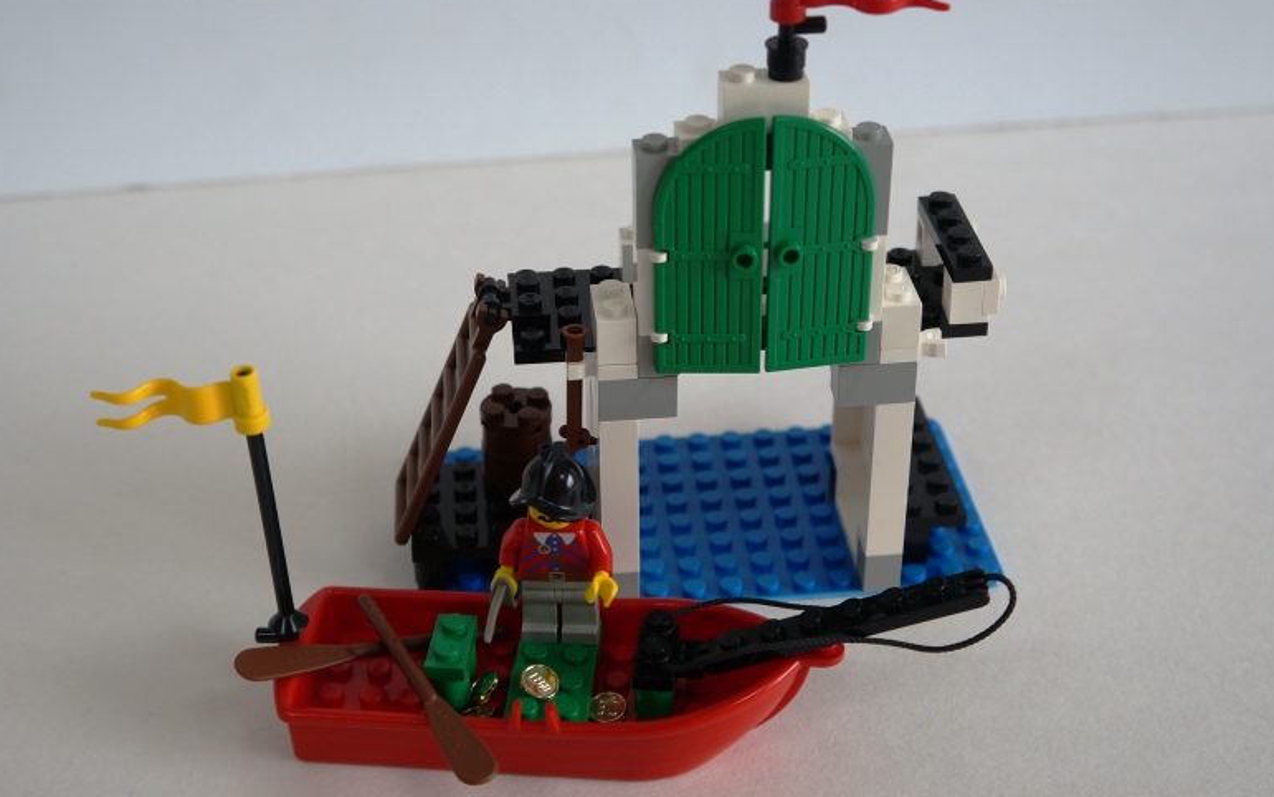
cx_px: 572
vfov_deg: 25.5
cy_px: 394
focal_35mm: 51
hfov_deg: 39.8
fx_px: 1760
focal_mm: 25
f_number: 4
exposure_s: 1/160
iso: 250
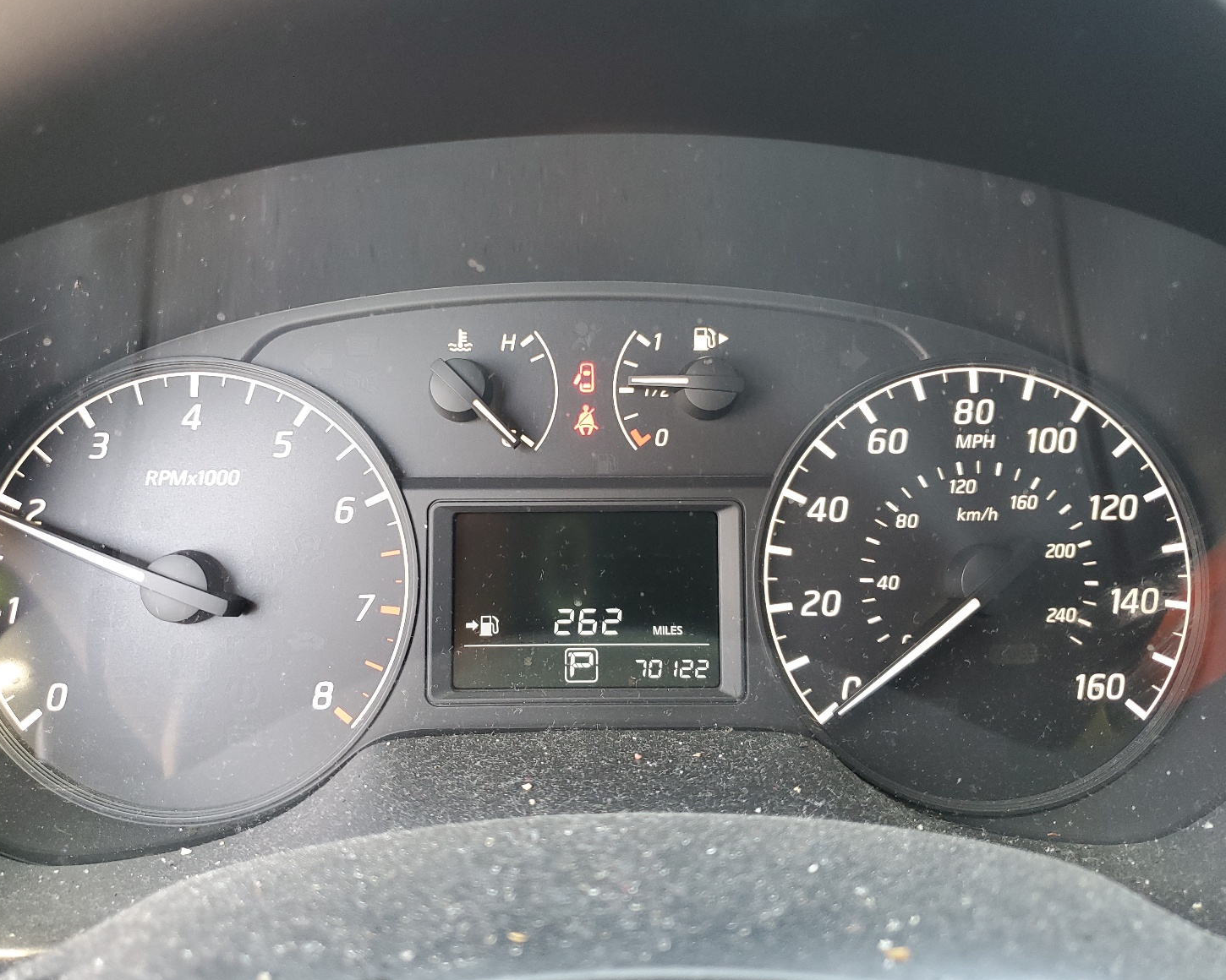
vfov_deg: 51.5
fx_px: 1016
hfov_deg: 62.1
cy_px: 476
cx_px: 570
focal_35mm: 28
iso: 99
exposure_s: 1/60.2
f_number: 1.5
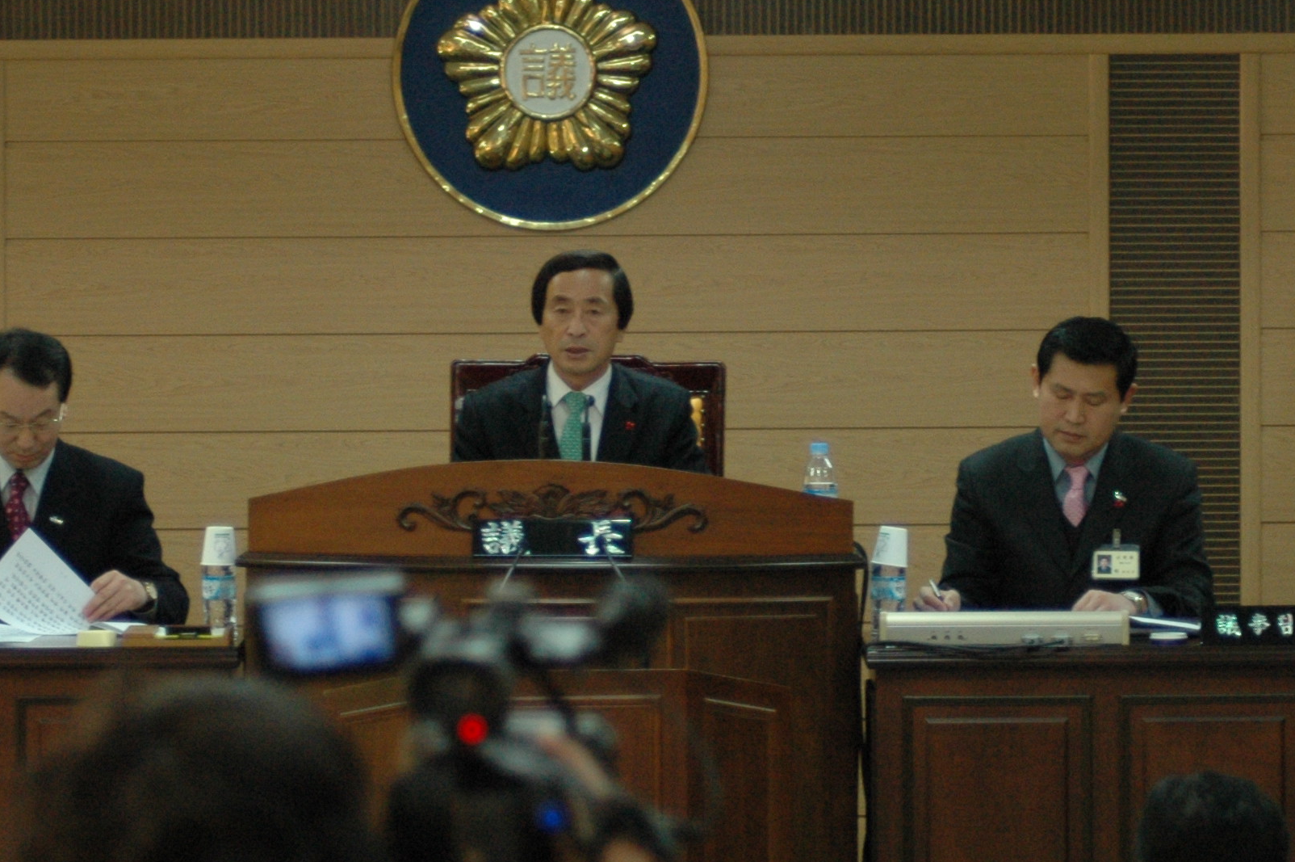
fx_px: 8088
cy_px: 382
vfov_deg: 6.1
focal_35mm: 225
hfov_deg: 9.2
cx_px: 567
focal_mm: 80
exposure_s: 1/60
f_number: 4.2
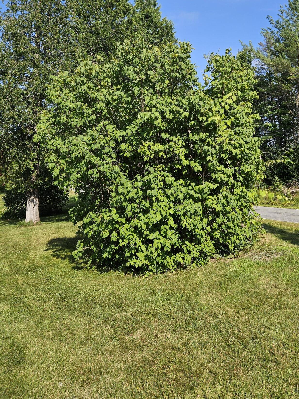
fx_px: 323
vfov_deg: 62.9
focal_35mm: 28
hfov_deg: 49.5
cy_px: 161
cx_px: 174
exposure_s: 1/1681
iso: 25
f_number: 1.8
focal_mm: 5.4
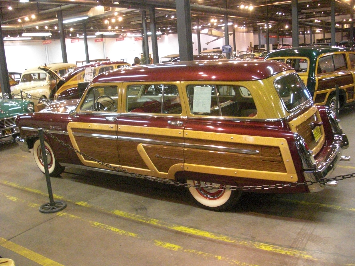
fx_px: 369
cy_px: 133
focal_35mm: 36
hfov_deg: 51.4
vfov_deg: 39.7
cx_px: 178
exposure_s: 1/40
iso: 800
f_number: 2.8
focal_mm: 6.3
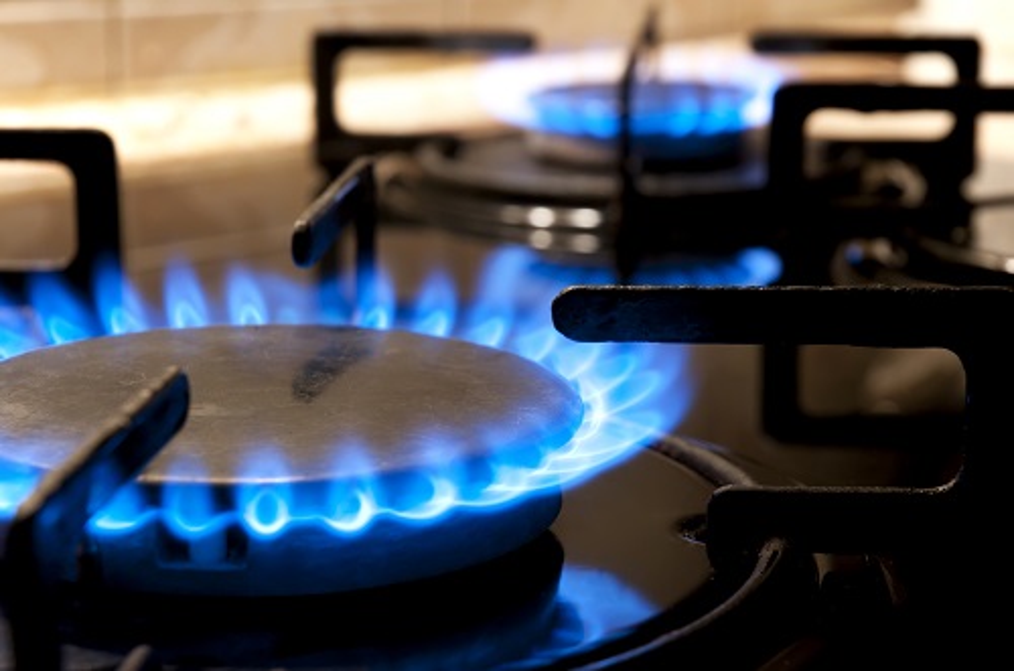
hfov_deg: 19.5
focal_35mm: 105
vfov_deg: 13.0
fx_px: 2951
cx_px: 507
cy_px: 336
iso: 200
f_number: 8
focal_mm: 70
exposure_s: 2
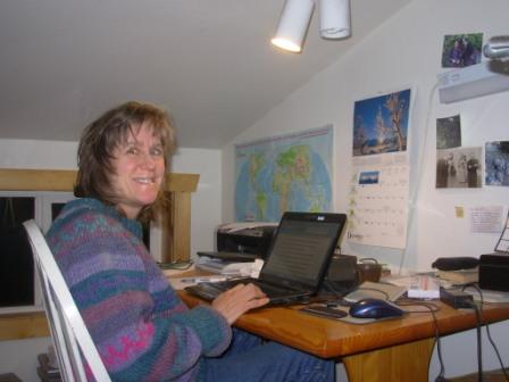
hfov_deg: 49.0
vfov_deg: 37.7
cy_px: 191
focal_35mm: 38
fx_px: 559
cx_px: 254
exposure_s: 1/32
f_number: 2.9
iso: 50
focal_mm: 6.3
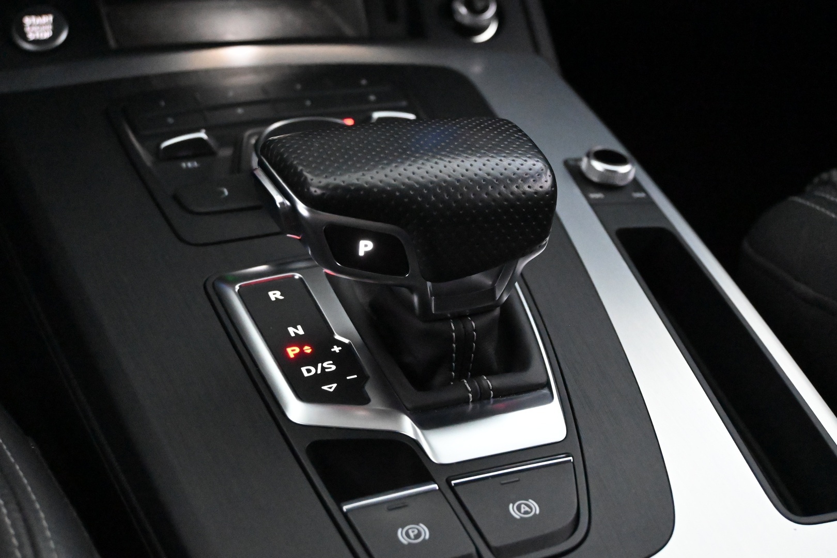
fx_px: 1255
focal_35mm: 54
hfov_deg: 36.9
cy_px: 279
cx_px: 418
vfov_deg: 25.1
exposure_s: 1/60
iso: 16000
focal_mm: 36
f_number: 5.3
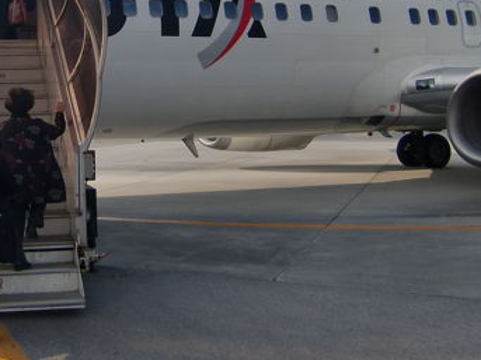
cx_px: 42
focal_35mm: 53
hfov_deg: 34.1
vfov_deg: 27.0
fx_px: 736
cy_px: 75
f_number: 7
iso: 64
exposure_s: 1/400
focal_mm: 4.9
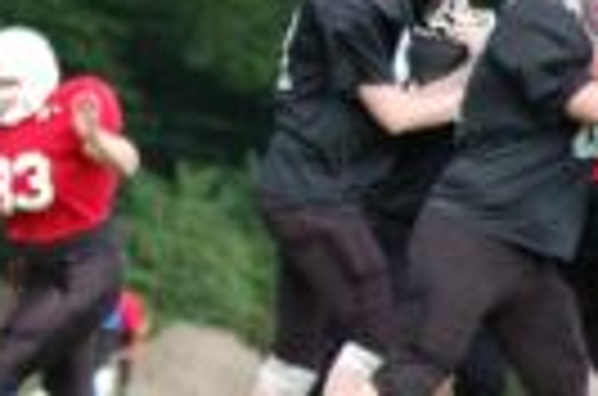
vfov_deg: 1.8
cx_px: -259
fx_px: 12710
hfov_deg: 2.7
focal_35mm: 767
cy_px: 284
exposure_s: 1/500
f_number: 4.5
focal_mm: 150
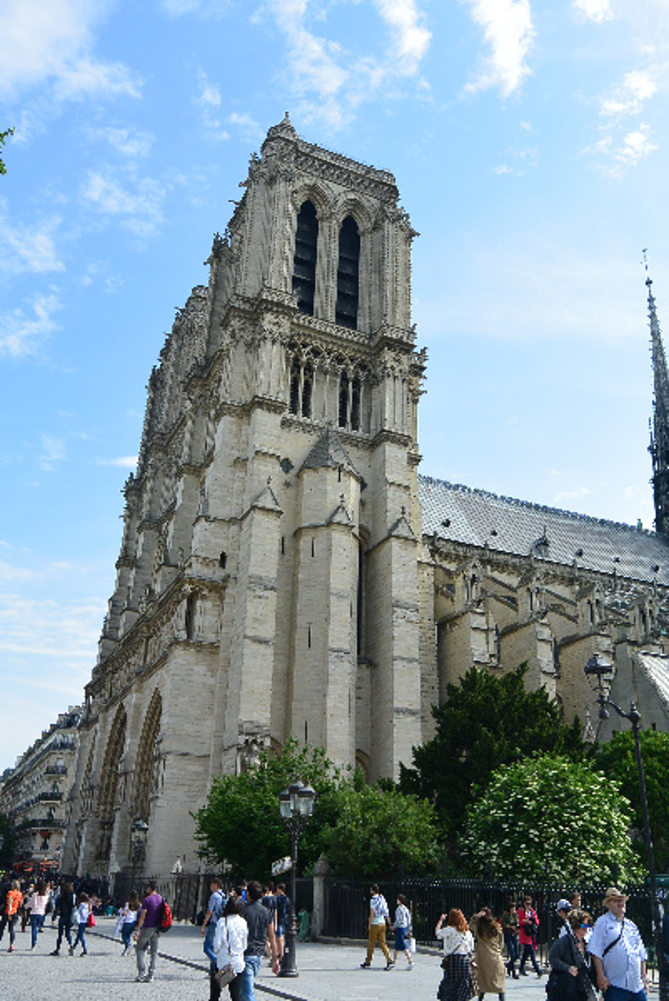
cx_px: 334
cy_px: 500
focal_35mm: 29
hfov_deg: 45.0
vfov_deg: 63.6
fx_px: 807
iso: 100
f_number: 4.5
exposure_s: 1/640
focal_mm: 11
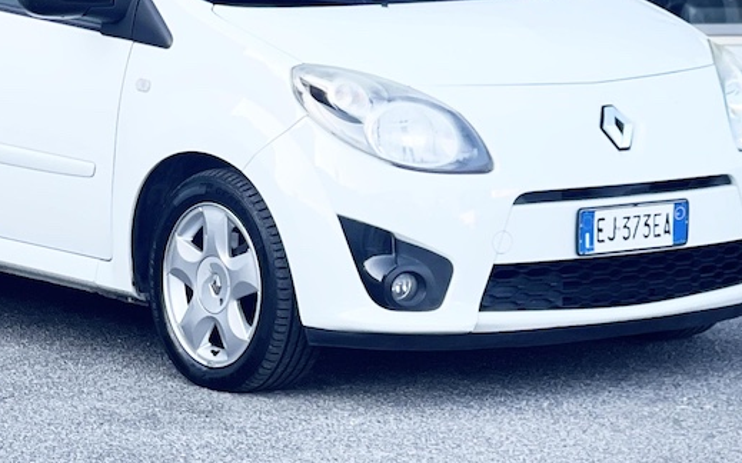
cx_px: 254
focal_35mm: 163
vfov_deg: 8.0
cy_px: 88
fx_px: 3295
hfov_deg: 12.8
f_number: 2.2
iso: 25
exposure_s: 1/121
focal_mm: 7.5
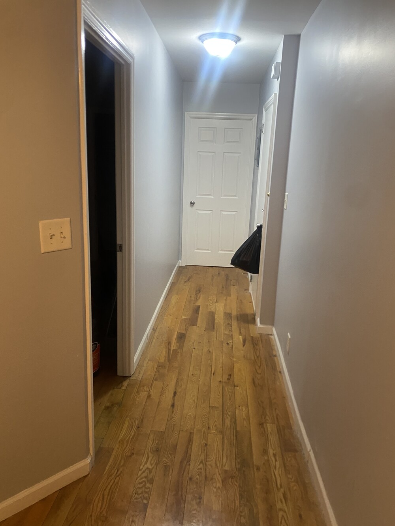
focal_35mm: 26
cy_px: 263
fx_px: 396
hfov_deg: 53.1
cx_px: 198
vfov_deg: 67.3
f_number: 1.8
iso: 250
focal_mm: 4.25
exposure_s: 1/60
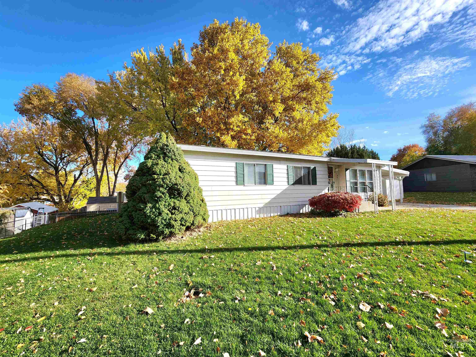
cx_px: 238
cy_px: 178
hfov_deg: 106.2
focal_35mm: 13
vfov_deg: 89.9
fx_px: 179
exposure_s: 1/1667
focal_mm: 2.2
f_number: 2.2
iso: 50
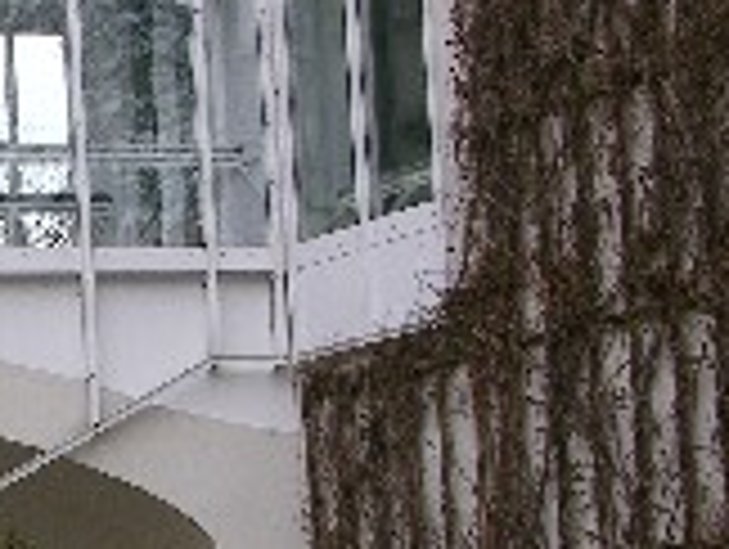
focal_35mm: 152
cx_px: -358
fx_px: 3206
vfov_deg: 9.8
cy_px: 369
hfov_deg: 12.4
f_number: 6.5
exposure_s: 1/81.8
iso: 50
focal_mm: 10.7
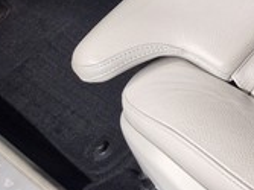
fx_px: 645
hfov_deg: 19.2
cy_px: -140
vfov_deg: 14.9
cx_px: 391
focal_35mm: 88
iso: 250
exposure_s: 1/100
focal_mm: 5.4
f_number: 1.8
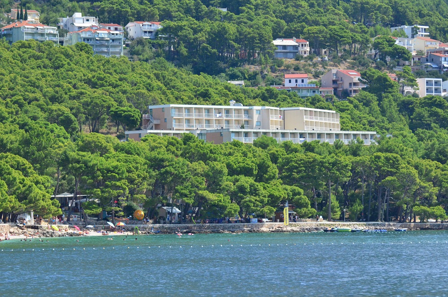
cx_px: 224
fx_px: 2086
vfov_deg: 8.1
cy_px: 148
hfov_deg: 12.3
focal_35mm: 168
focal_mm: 112
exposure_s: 1/6400
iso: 2000
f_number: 5.6
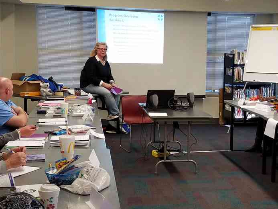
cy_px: 111
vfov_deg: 24.4
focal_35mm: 60
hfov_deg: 31.8
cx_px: 193
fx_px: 482
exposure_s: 1/60
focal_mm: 4.2
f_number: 1.7
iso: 100
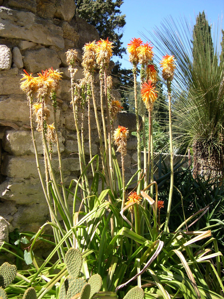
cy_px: 150
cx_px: 112
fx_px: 328
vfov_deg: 49.0
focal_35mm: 38
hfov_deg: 37.7
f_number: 2.8
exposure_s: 1/604
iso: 100
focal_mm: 8
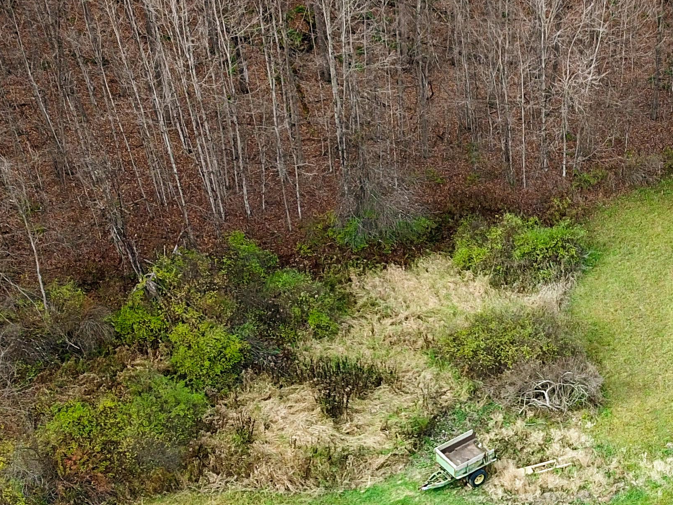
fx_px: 1244
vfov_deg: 22.4
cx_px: 581
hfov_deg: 29.3
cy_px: 453
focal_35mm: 64
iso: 100
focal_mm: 4.73
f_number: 2.2
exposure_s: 1/200
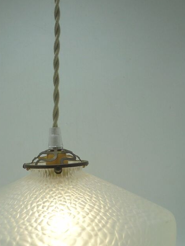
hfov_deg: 26.8
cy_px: 161
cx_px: 58
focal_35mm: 54
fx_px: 385
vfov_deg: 35.3
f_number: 4.2
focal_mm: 6.9
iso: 100
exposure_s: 1/200
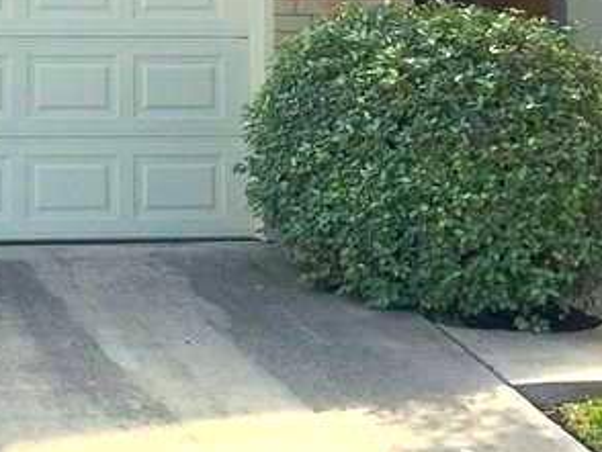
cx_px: 84
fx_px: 1758
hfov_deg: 19.2
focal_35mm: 101
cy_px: -112
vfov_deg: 14.2
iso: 25
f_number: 2.2
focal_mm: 4.15
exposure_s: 1/1183
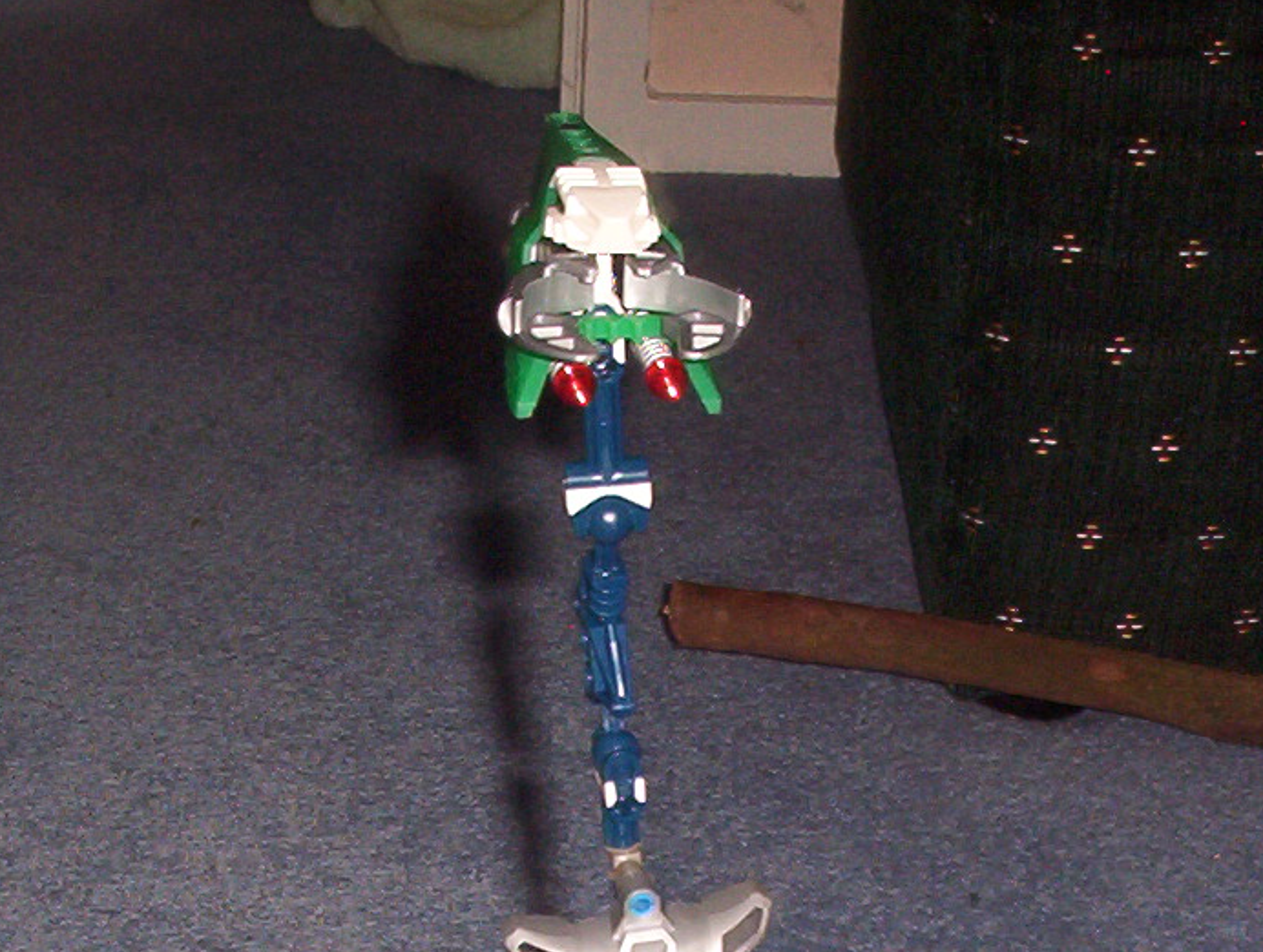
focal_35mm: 92
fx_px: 3364
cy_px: 1072
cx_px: 621
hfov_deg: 21.3
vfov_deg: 15.6
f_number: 4.5
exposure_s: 1/30
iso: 140
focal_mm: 6
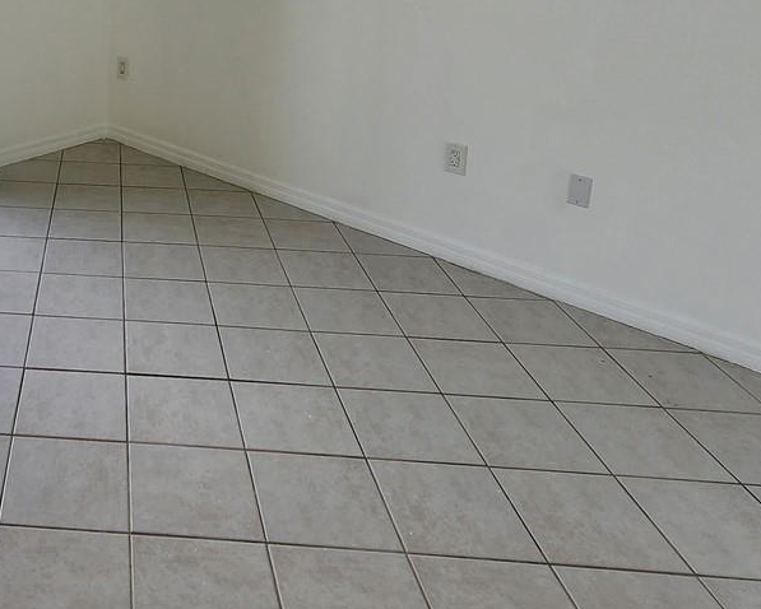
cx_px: 46
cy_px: 13
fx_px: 766
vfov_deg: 38.9
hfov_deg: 46.5
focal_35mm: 34
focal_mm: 2.2
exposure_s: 1/120
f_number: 2.2
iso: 64
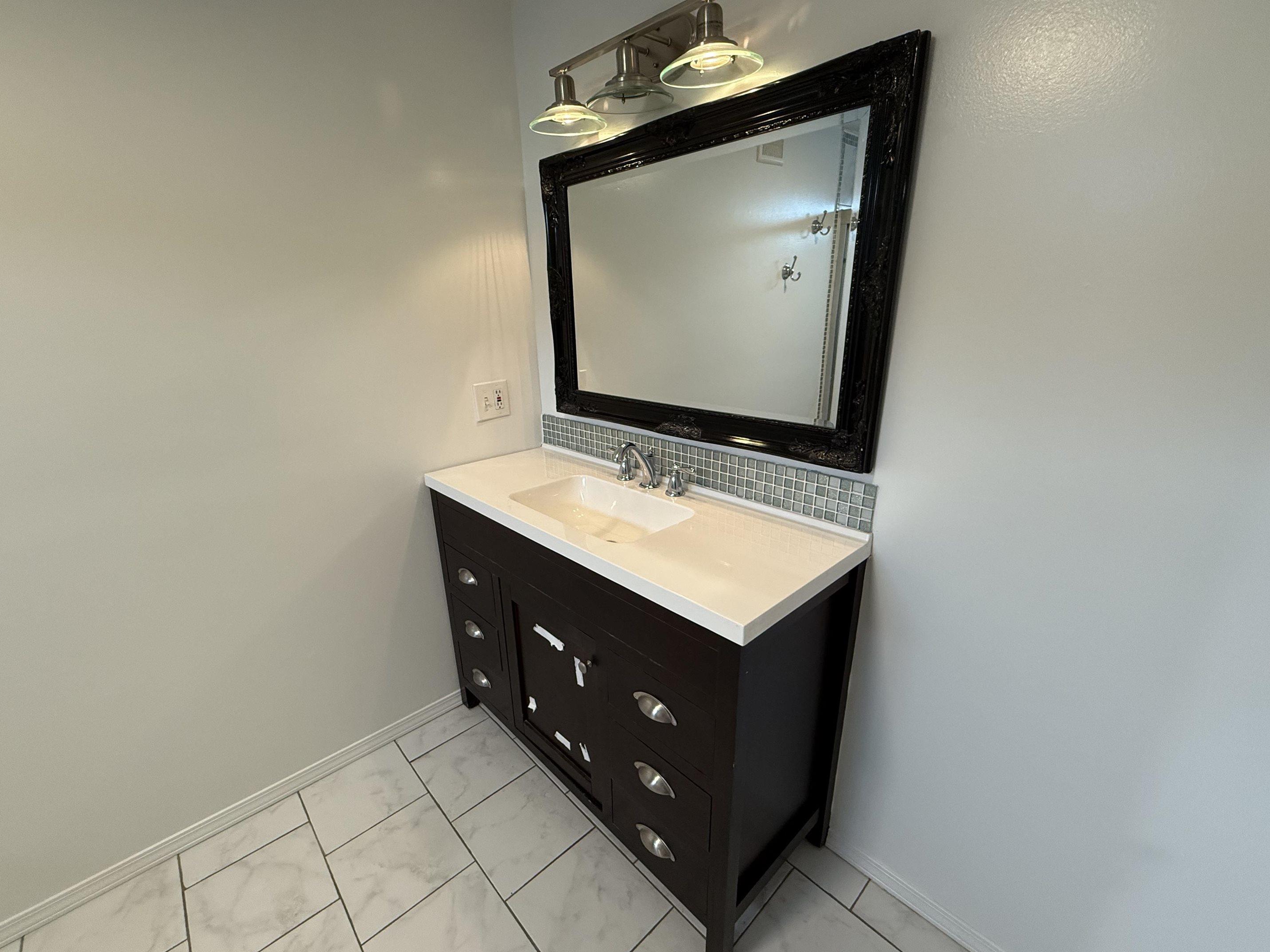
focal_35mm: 15
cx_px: 624
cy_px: 495
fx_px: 550
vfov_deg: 81.7
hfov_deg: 98.2
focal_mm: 2.22
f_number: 2.2
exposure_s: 1/120
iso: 250
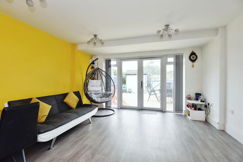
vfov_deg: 73.8
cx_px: 122
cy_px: 81
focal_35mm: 16
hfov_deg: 96.7
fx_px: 108
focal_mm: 16
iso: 400
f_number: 7.1
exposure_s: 1/50
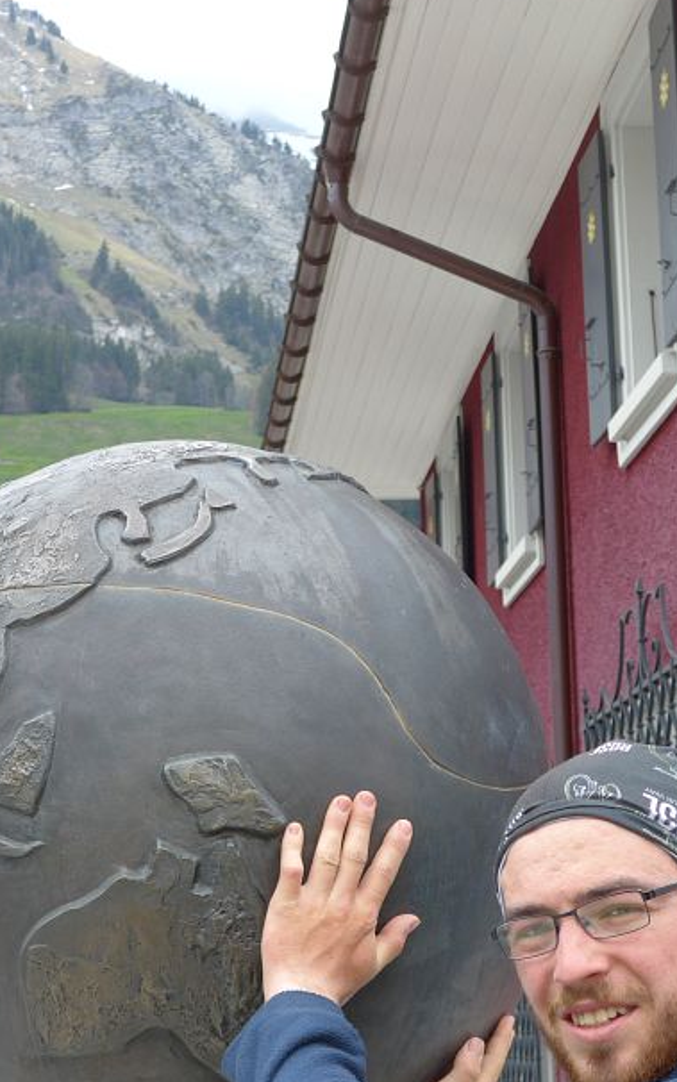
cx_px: 291
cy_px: 687
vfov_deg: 26.7
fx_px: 2272
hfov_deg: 16.9
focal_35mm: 77
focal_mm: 11.3
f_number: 3.4
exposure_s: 1/250
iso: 80
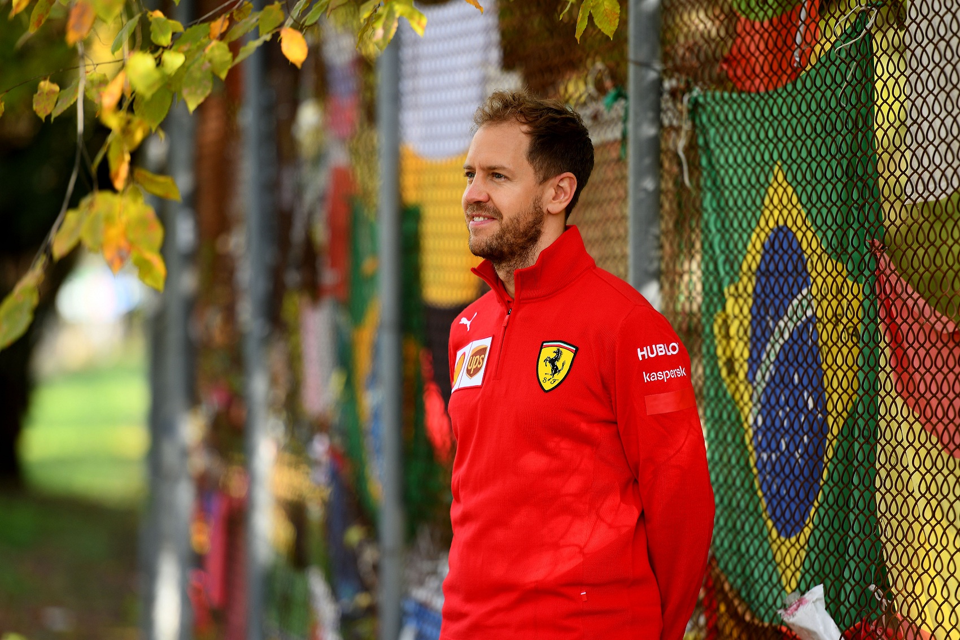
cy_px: 320
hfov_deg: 10.3
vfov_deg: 6.9
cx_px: 480
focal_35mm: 200
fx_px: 5332
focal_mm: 200
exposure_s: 1/250
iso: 200
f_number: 2.8
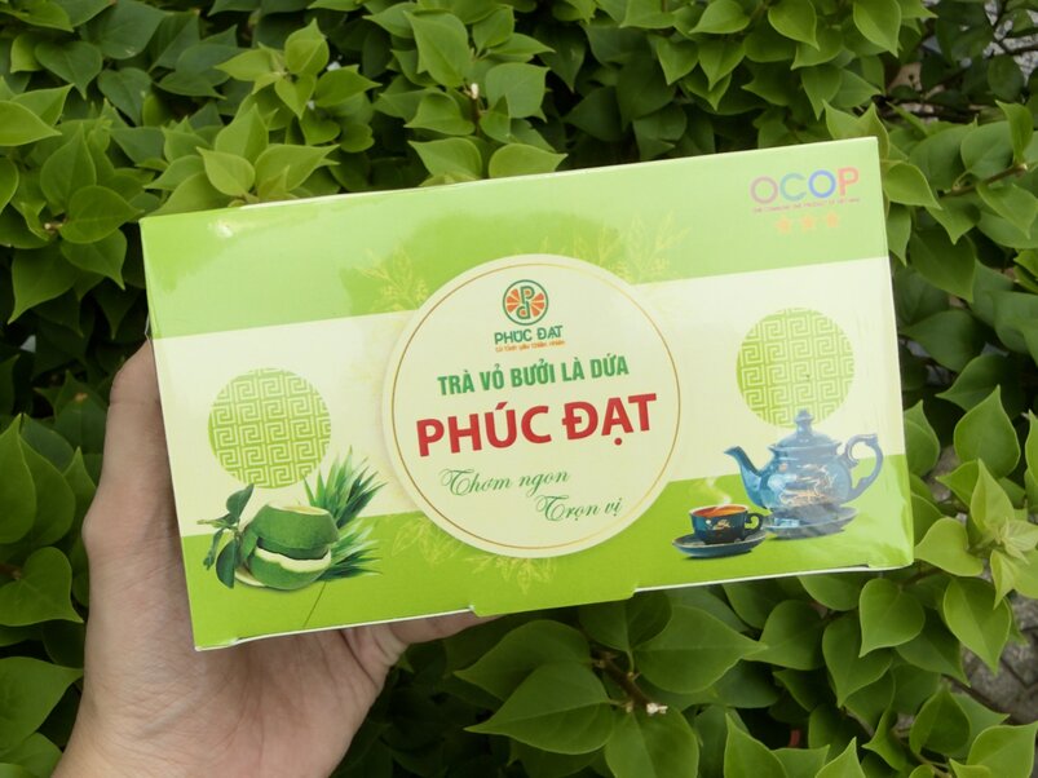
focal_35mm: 24
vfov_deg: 56.8
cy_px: 389
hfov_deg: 71.6
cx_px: 519
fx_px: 720
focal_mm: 2.22
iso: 40
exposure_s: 1/1724
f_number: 2.2
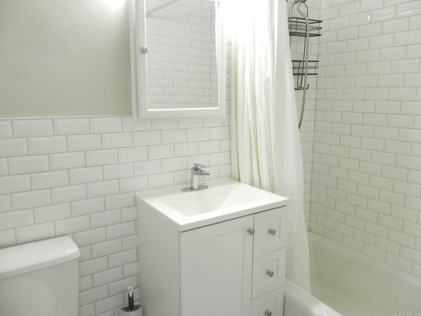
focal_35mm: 27
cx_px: 213
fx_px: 328
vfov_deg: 51.4
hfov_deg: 65.3
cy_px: 157
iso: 160
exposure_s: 1/31
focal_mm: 4.6
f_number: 2.8
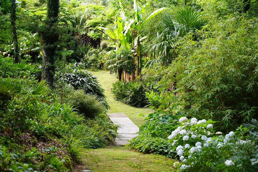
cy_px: 86
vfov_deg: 18.2
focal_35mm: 75
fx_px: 537
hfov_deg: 27.0
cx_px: 129
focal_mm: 75
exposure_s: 1/80
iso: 100
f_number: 4
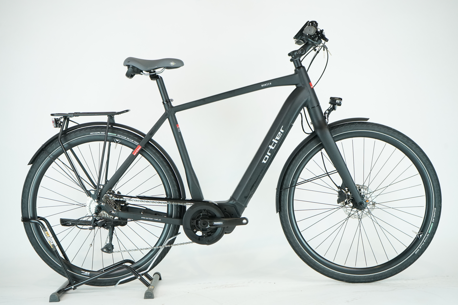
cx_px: 229
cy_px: 152
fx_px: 700
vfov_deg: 24.6
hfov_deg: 36.2
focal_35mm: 55
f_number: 6.3
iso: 2000
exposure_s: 1/200
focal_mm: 55
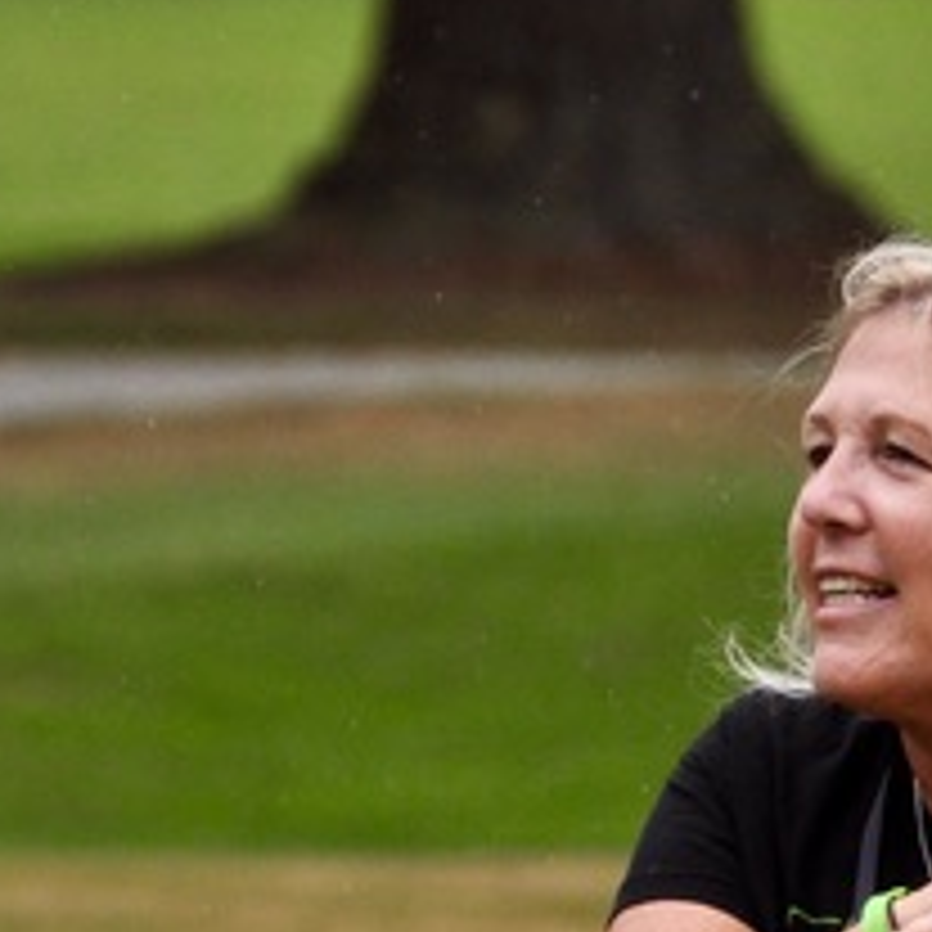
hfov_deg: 1.8
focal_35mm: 971
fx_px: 29585
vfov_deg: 1.8
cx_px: 882
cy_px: 1407
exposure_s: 1/1250
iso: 400
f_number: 5
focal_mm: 145
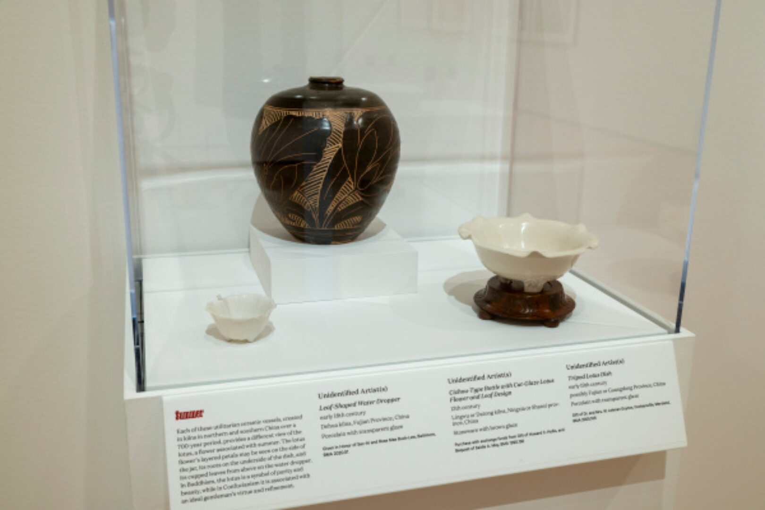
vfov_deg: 35.1
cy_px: 255
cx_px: 382
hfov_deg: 50.7
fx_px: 807
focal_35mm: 38
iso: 400
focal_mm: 38
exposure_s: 1/4
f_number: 8
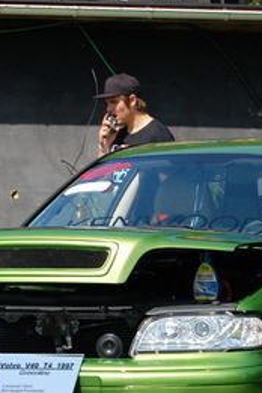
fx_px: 2207
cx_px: 176
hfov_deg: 6.8
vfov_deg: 10.2
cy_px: 276
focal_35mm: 202
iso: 800
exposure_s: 1/2000
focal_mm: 55
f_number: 5.6
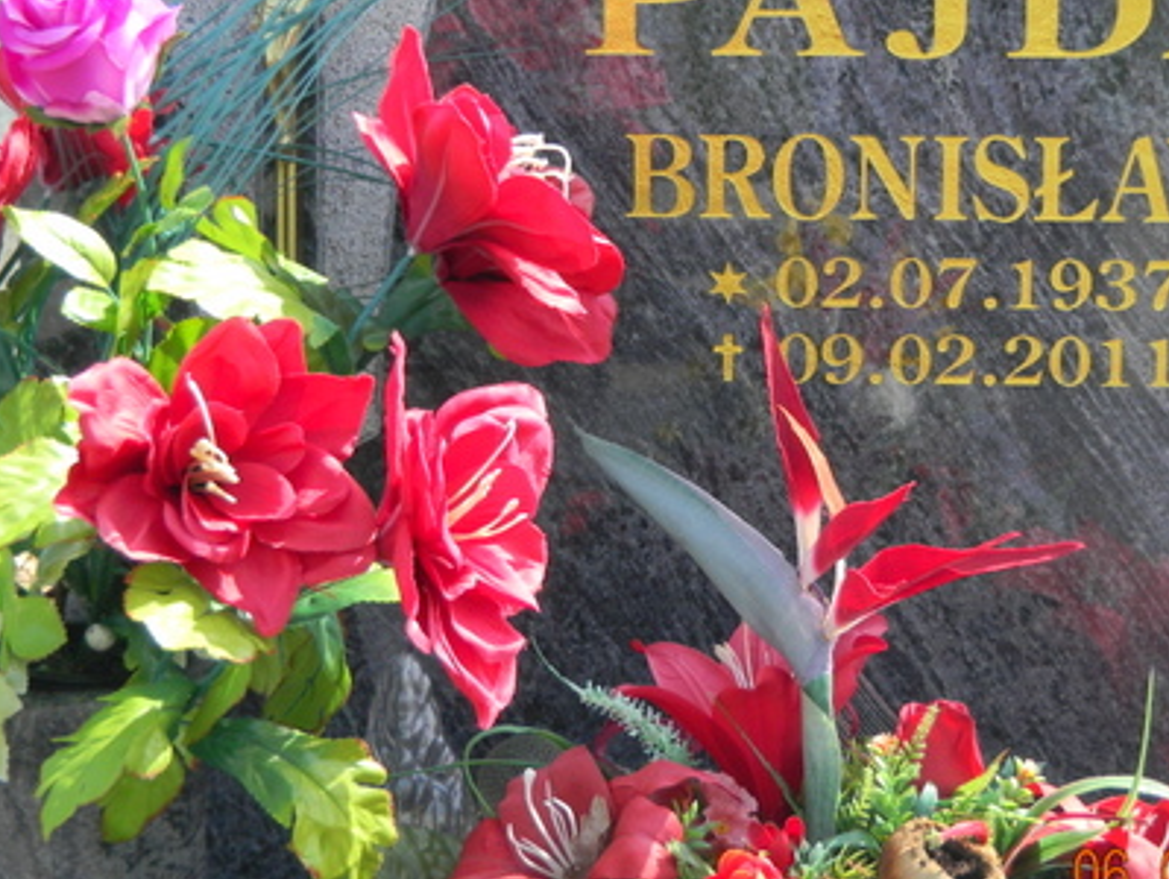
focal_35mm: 133
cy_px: 316
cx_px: 712
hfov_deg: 14.8
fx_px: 4496
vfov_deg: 11.2
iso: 80
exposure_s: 1/153
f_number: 4.8
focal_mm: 14.9
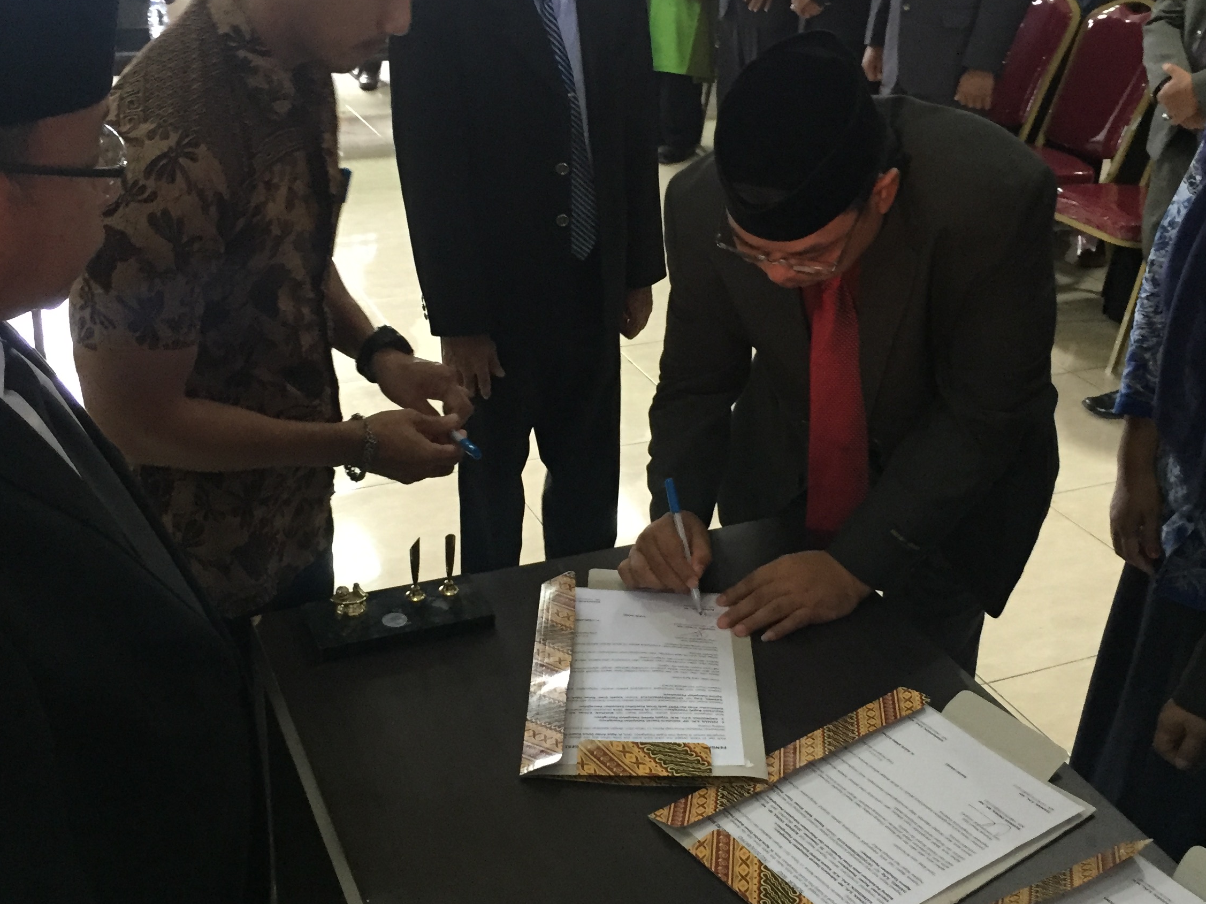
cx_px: 571
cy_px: 399
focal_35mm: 42
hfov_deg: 44.8
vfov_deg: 34.3
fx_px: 1463
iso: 250
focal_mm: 4.15
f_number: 2.2
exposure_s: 1/17
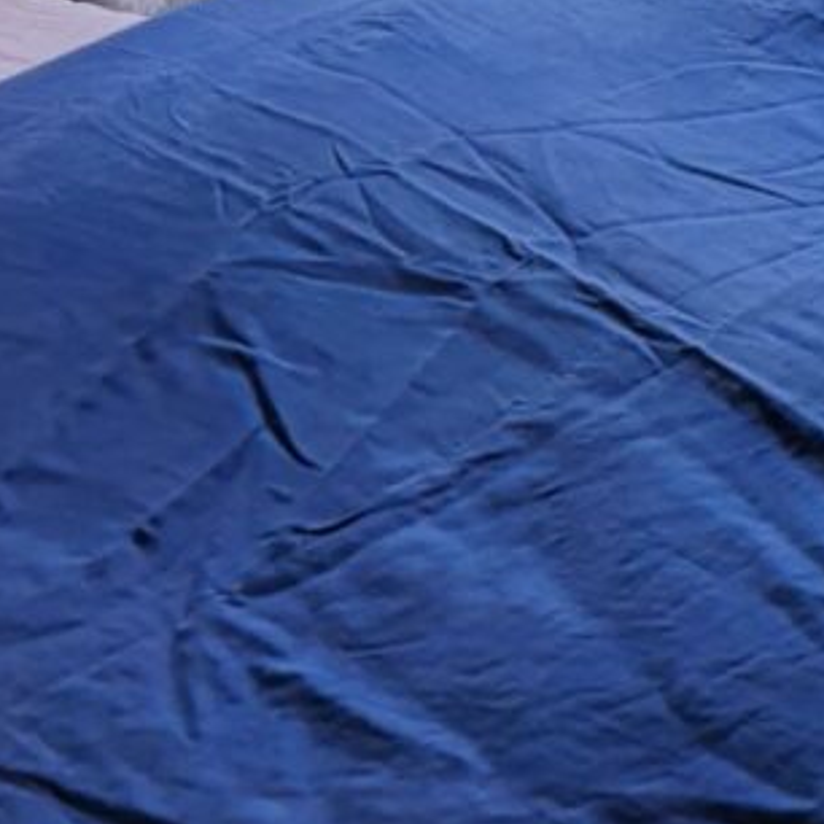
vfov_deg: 19.8
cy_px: -377
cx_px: 619
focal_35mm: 77
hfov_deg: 22.3
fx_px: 2074
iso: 50
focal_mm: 4.32
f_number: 2.4
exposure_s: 1/222
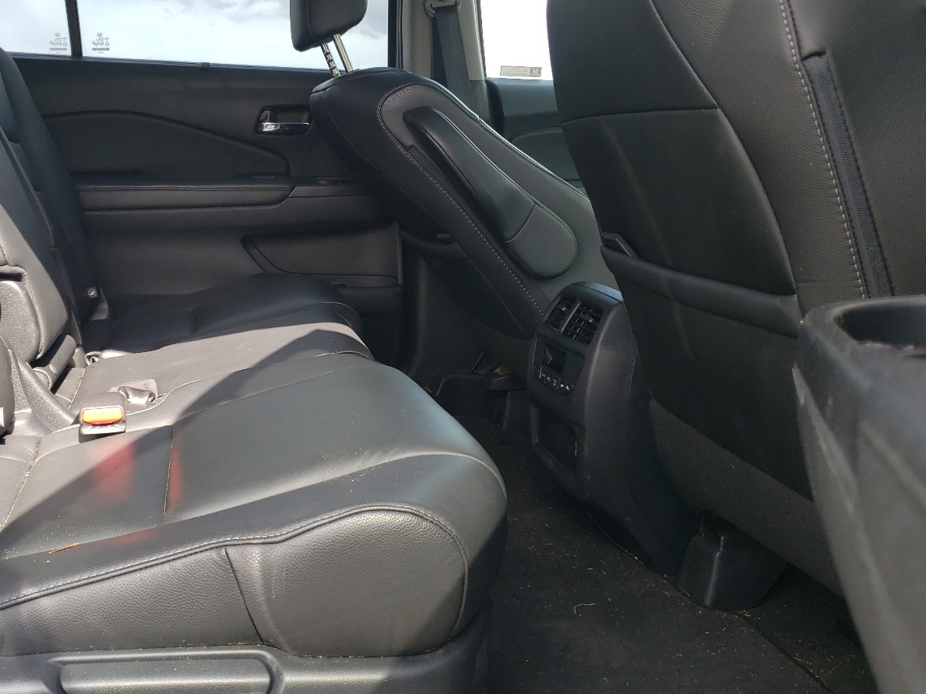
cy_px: 331
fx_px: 936
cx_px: 336
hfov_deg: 52.0
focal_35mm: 35
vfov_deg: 40.7
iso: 50
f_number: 1.5
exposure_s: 1/345
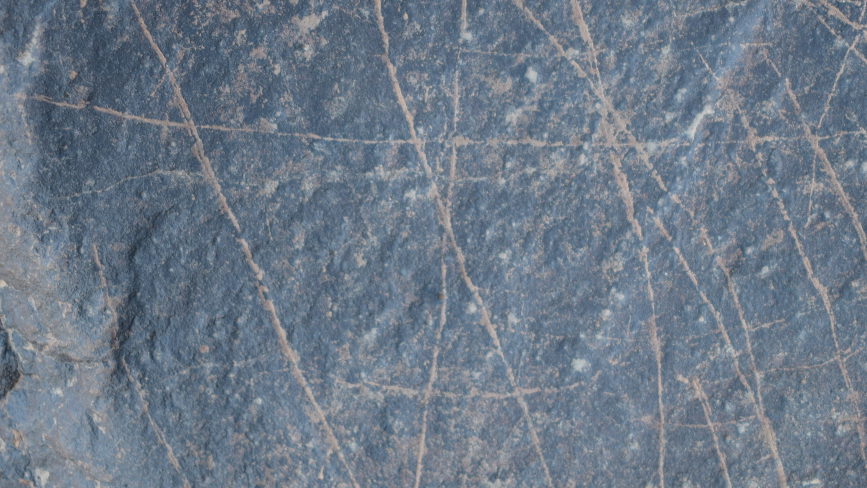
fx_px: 1586
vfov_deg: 17.5
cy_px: 254
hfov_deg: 30.2
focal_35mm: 69
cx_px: 608
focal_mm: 26
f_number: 4
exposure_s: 1/60
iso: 220
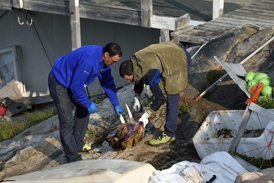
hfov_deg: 10.3
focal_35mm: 200
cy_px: 92
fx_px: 1522
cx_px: 137
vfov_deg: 6.9
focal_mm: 200
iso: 200
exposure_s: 1/320
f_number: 10
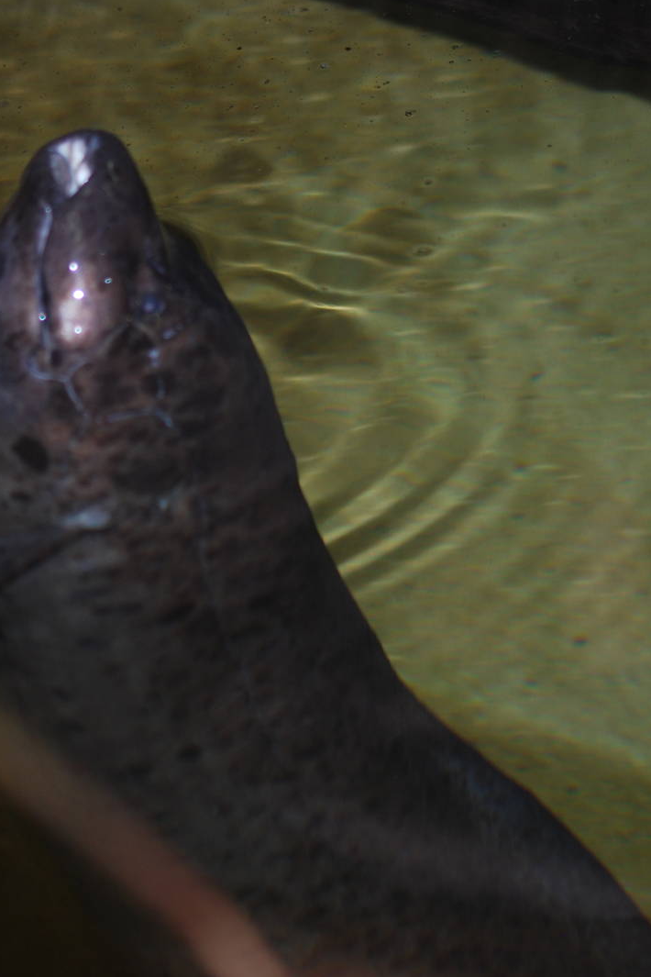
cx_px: 53
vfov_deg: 11.7
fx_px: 4774
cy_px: 488
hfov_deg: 7.8
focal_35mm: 176
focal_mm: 78
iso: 200
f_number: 4
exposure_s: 1/60
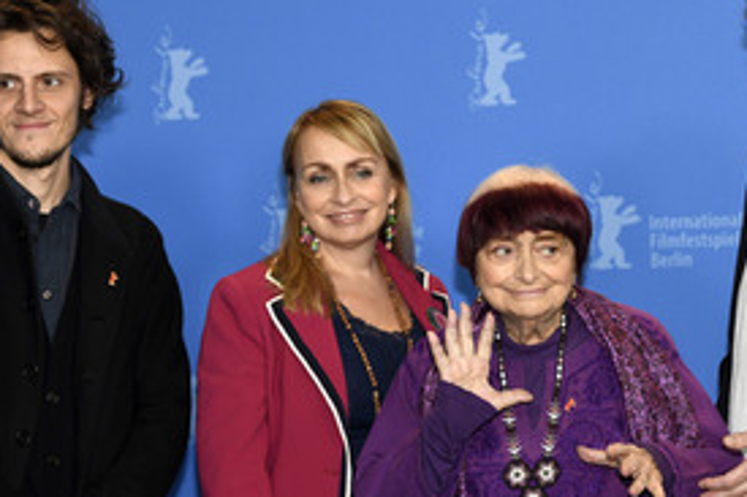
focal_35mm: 115
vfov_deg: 11.9
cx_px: 455
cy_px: 272
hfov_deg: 17.8
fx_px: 2385
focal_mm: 70
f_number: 3.5
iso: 800
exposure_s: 1/320
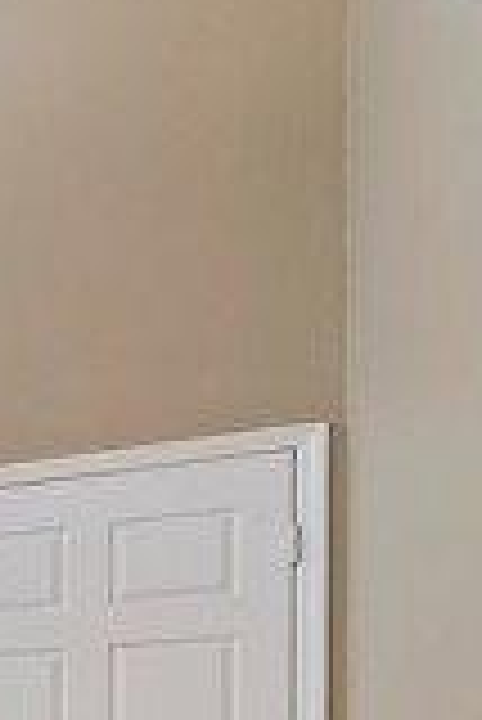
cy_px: 783
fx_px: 1122
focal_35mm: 56
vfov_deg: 31.7
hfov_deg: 13.2
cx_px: -811
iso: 500
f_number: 10
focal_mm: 14
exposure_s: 1/6
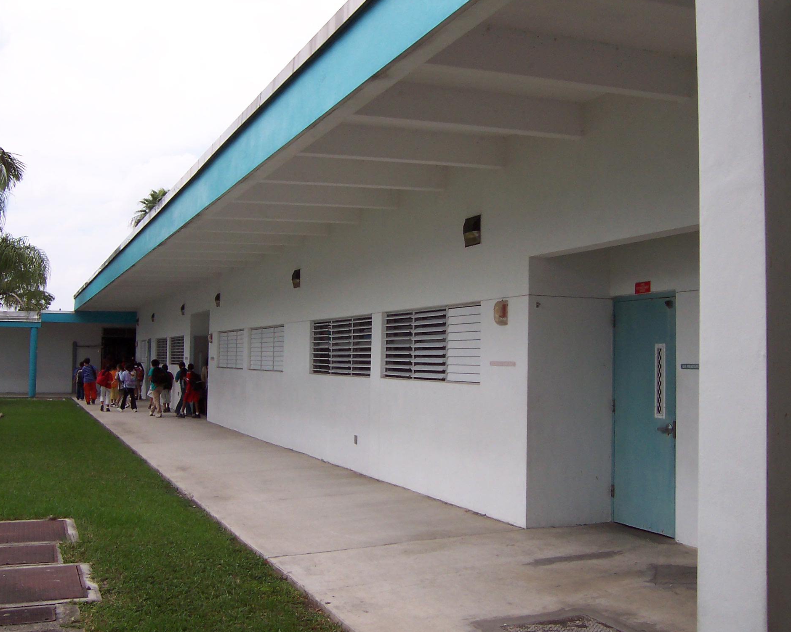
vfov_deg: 39.2
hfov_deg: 47.9
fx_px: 890
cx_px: 392
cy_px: 317
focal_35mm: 38
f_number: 5.6
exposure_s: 1/350
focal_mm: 5.6
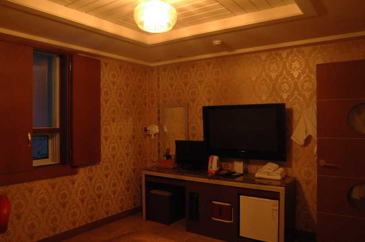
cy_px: 121
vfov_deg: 47.8
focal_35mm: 27
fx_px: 273
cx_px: 182
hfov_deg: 67.5
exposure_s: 1/20
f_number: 4
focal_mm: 18
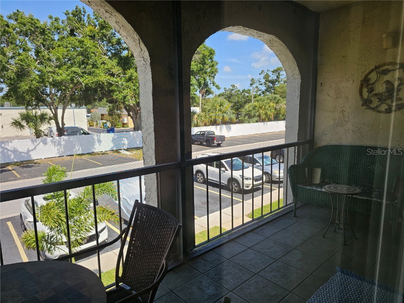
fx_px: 268
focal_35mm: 23
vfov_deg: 58.9
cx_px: 202
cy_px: 152
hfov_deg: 73.9
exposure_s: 1/224
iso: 10
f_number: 1.7
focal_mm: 6.3
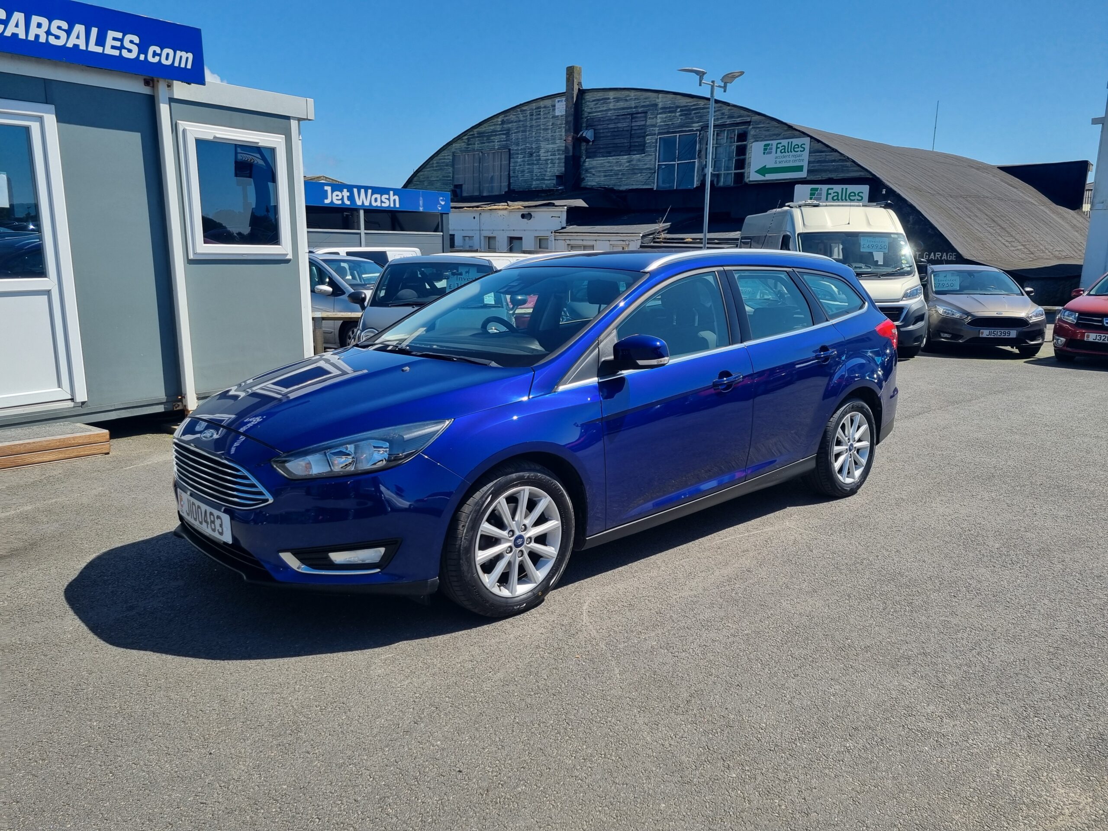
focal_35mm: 26
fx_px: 832
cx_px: 554
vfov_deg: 53.1
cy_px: 416
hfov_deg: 67.3
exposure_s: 1/1944
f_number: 1.8
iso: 50
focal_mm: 5.4
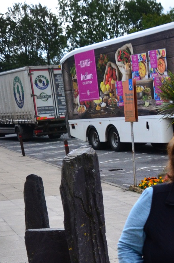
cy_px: 260
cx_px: 202
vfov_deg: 23.7
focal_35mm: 82
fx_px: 599
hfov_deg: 16.0
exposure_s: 1/3200
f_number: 3.5
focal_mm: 23
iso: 1000
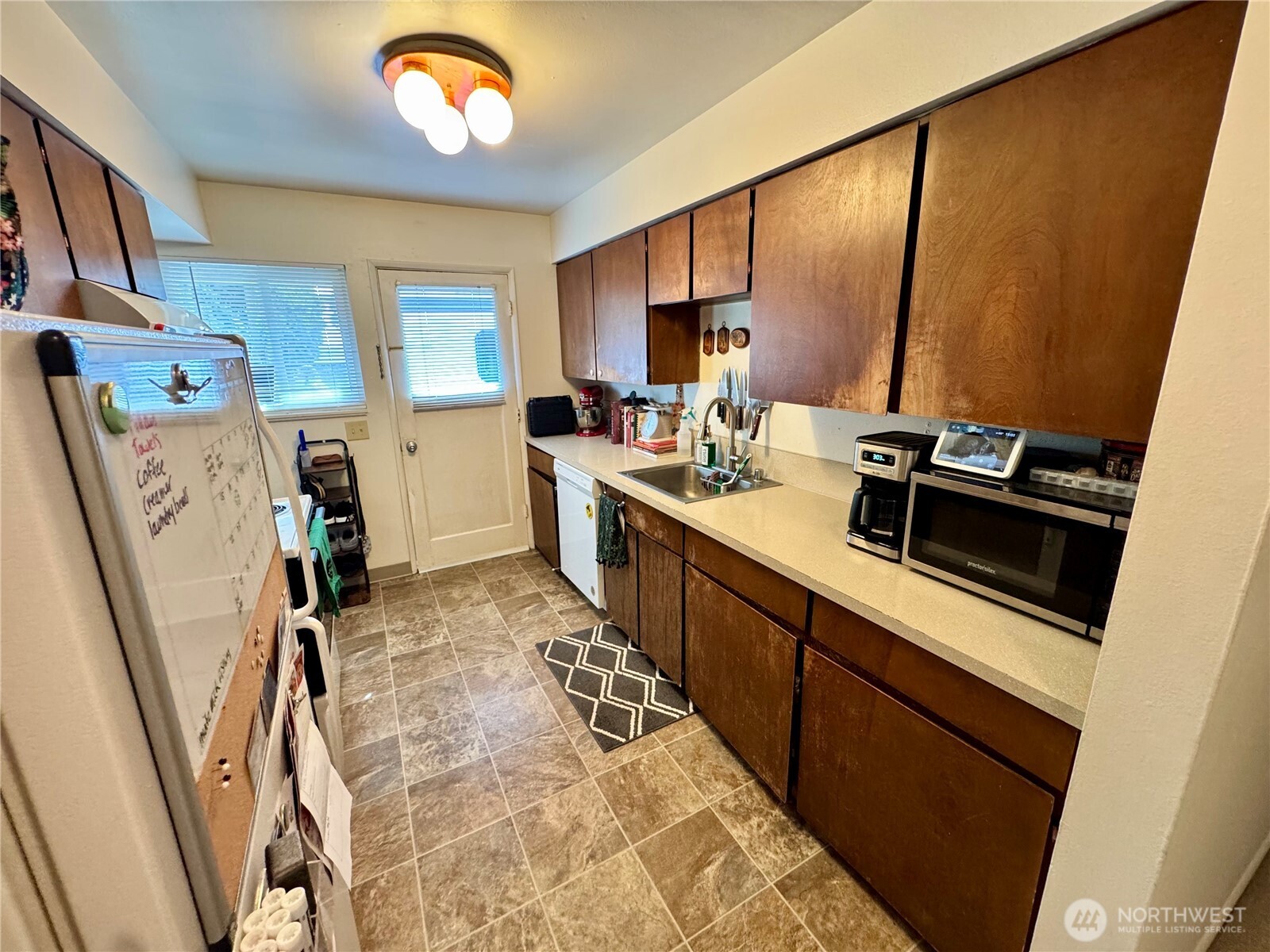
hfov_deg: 102.1
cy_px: 476
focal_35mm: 14
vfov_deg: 85.7
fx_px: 514
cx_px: 635
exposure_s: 1/60
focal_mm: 2.22
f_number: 2.2
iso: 320
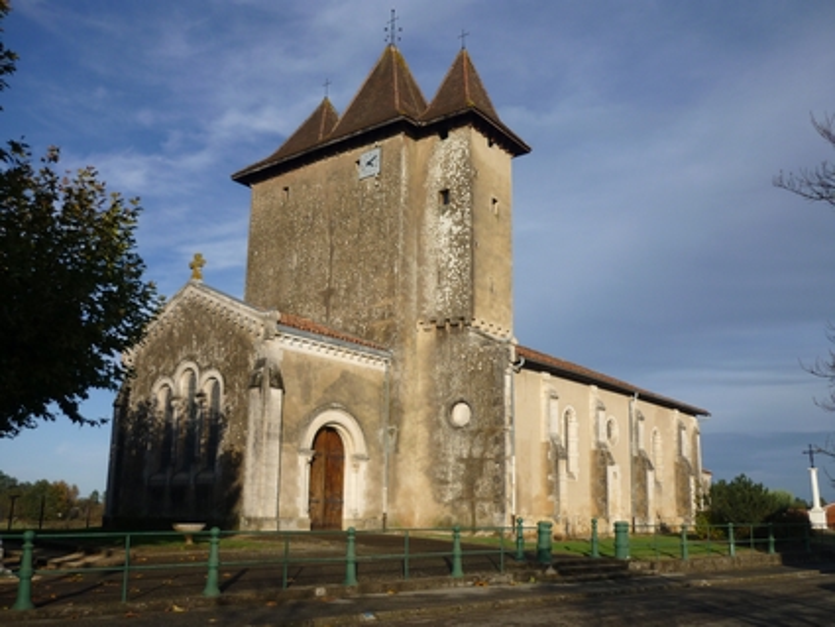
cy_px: 314
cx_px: 418
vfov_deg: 43.0
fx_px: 796
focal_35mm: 33
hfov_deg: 55.3
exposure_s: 1/200
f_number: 8
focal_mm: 5.5
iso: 80
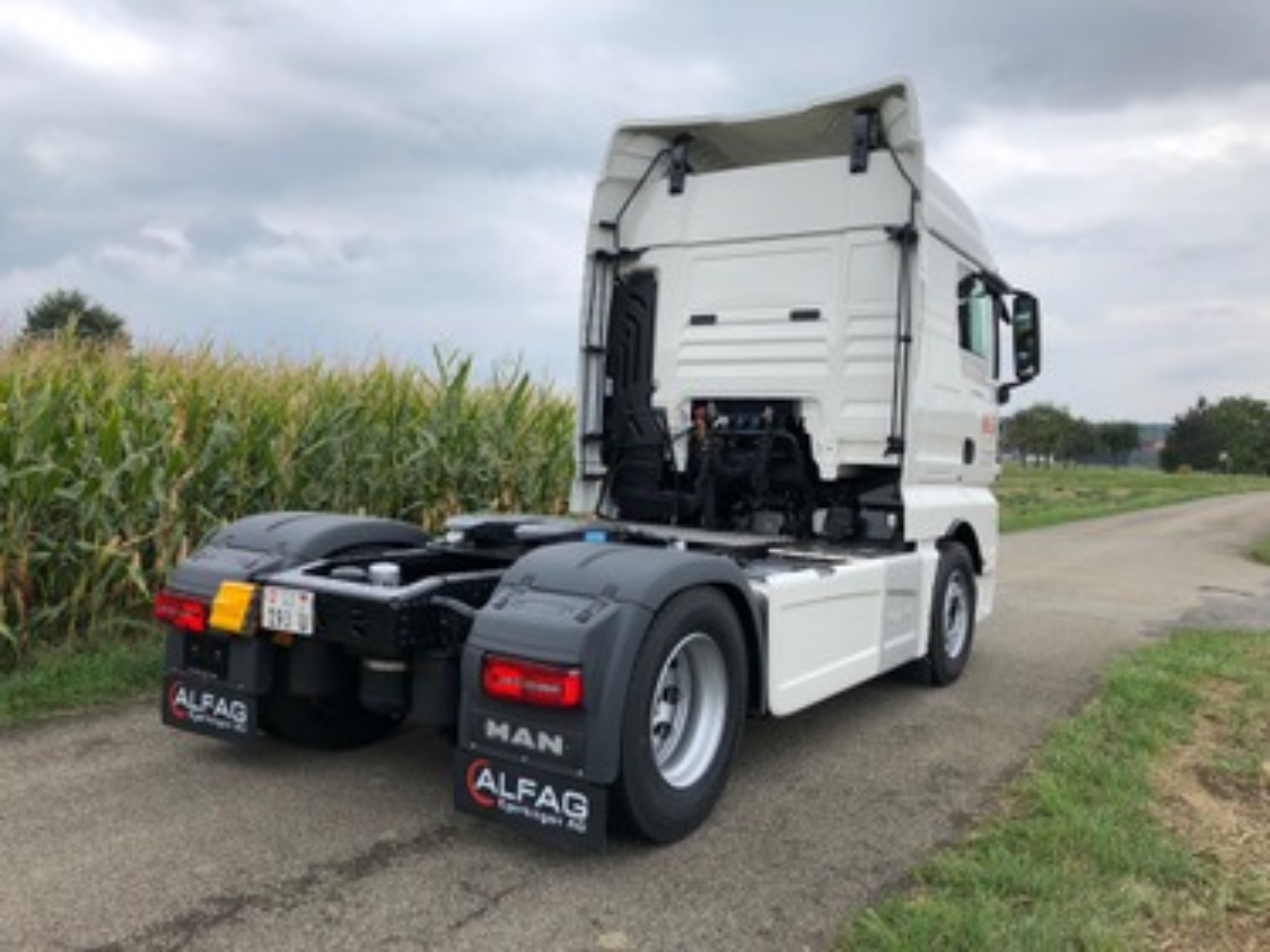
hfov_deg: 63.5
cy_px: 476
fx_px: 1027
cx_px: 635
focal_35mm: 28
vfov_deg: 49.7
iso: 20
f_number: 1.8
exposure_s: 1/716
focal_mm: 4
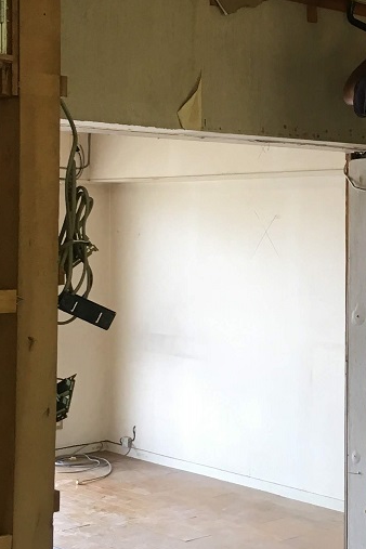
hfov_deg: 18.2
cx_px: 401
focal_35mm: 72
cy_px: 220
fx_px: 1098
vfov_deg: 28.0
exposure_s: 1/30
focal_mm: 4.15
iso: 32
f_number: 2.2
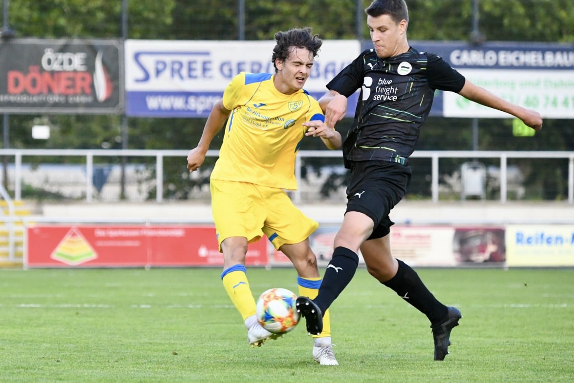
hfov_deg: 8.2
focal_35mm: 250
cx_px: 285
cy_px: 178
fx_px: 3985
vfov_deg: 5.5
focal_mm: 230
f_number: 5.3
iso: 8000
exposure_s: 1/1600
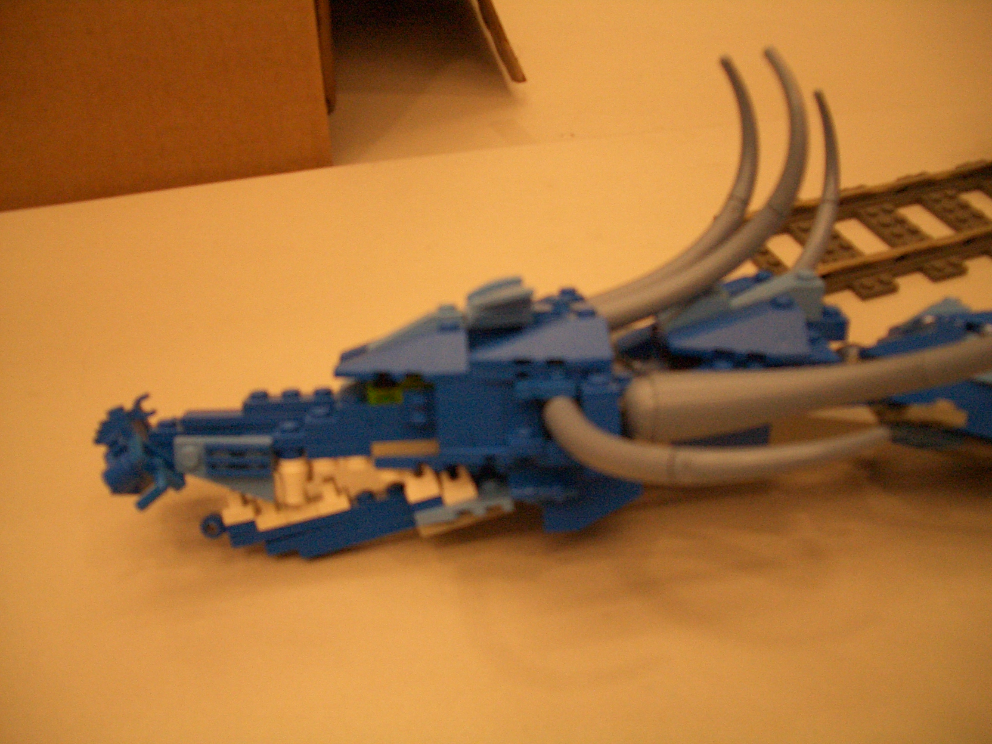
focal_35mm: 35
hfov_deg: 52.6
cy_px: 372
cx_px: 496
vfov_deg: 40.7
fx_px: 1003
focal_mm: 5.8
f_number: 2.6
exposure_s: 1/125
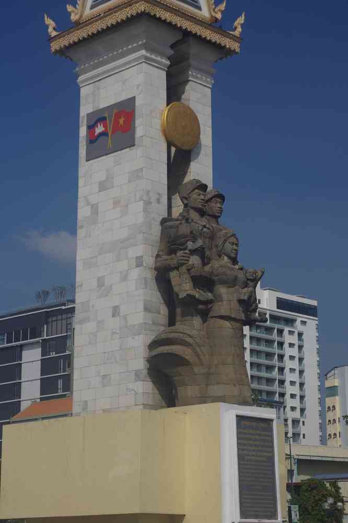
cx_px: 174
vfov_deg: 24.6
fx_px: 1196
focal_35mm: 82
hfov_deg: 16.6
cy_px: 262
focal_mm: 55
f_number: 11
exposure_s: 1/200
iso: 200
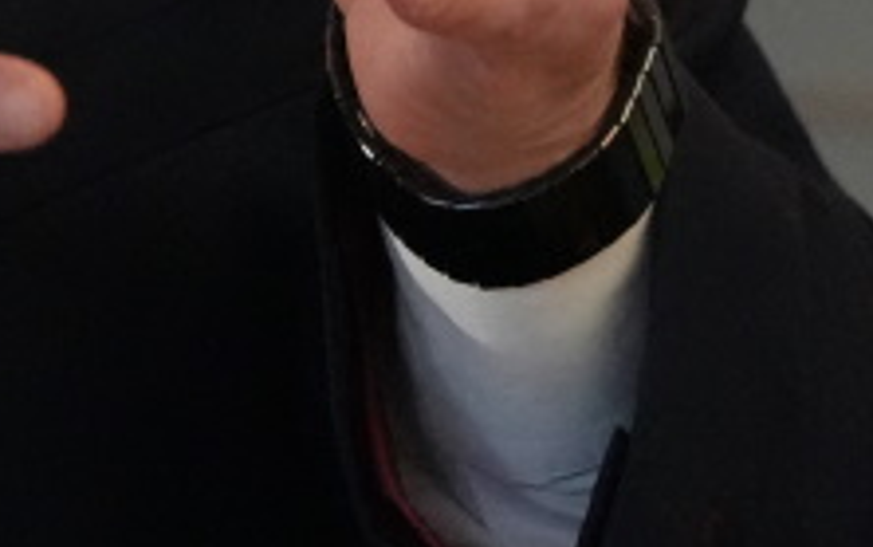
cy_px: -553
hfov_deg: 1.4
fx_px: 35016
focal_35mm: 1471
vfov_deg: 0.9
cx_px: 65
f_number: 4
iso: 10000
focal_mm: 200
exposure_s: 1/250
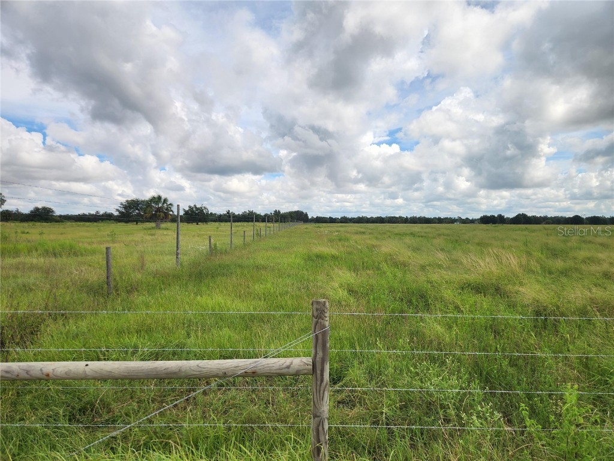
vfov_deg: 58.9
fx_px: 408
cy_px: 230
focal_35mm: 23
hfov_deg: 73.9
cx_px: 307
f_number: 1.8
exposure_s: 1/2352
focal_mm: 5.4
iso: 20
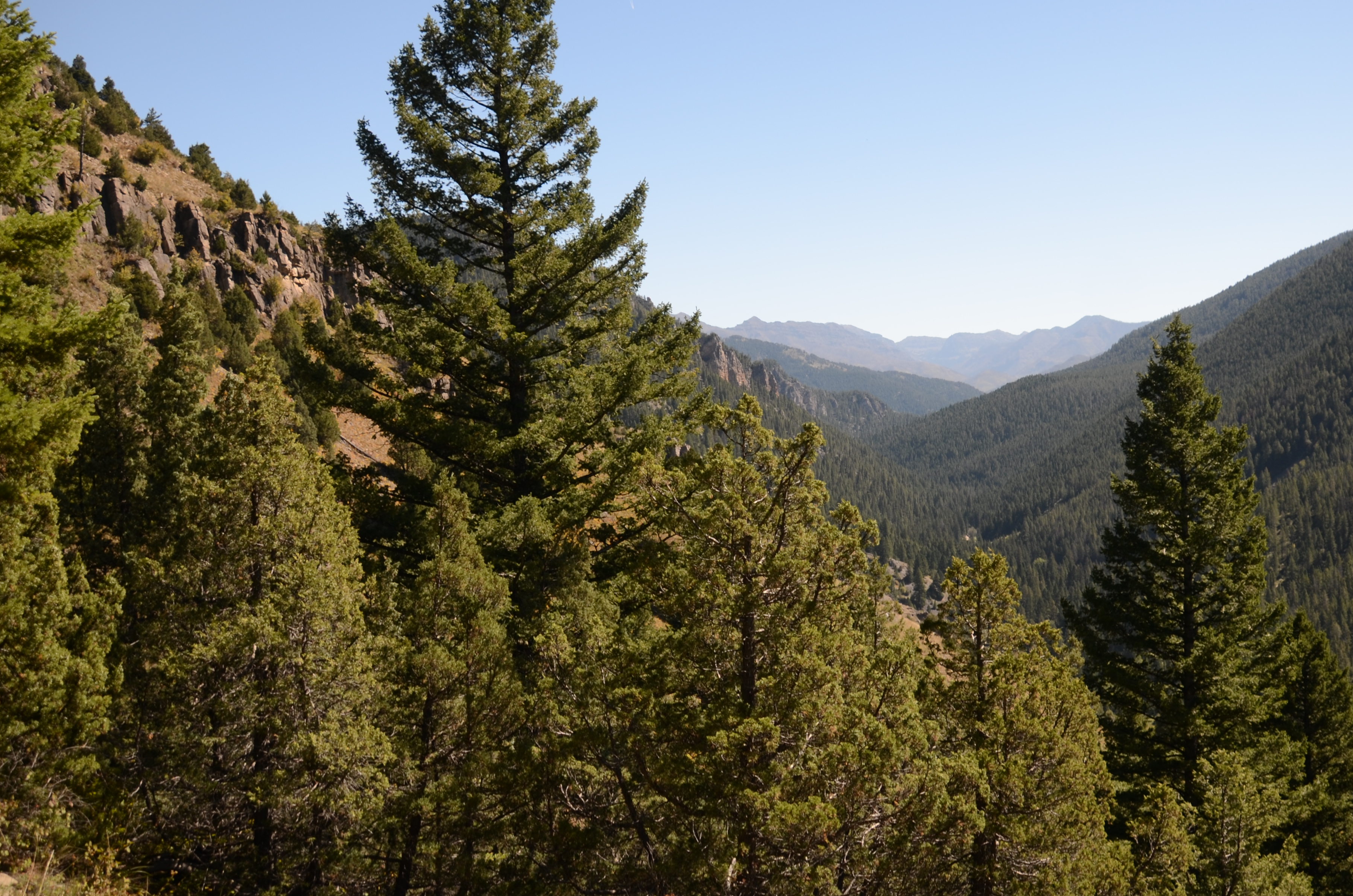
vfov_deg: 35.7
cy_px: 358
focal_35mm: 37
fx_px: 1388
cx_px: 864
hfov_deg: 51.3
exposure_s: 1/320
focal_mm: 18
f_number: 3.5
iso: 100
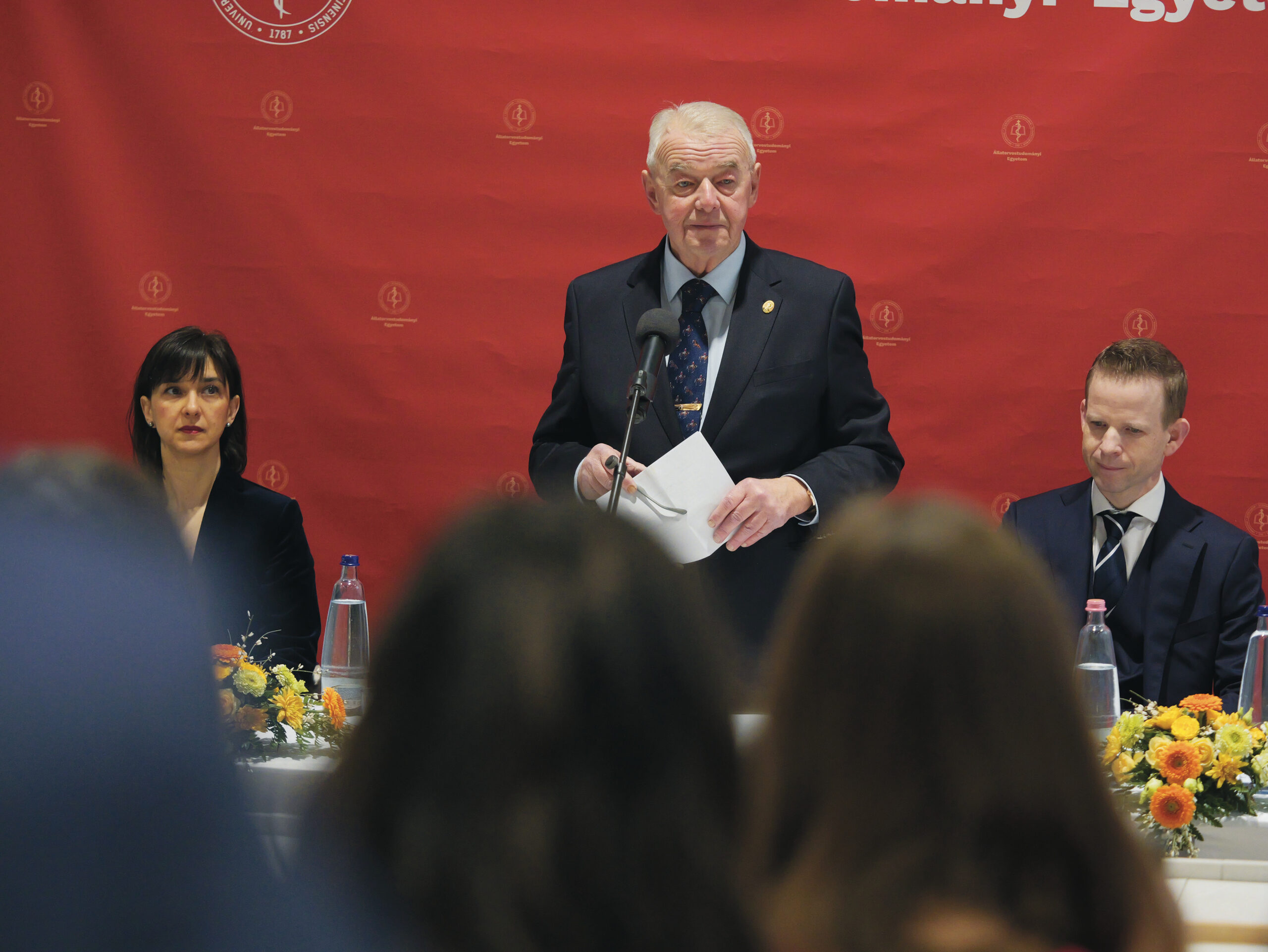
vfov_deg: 8.7
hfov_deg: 11.6
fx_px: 6230
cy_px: 476
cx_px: 634
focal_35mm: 170
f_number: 2.8
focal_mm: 85
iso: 1600
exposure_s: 1/400
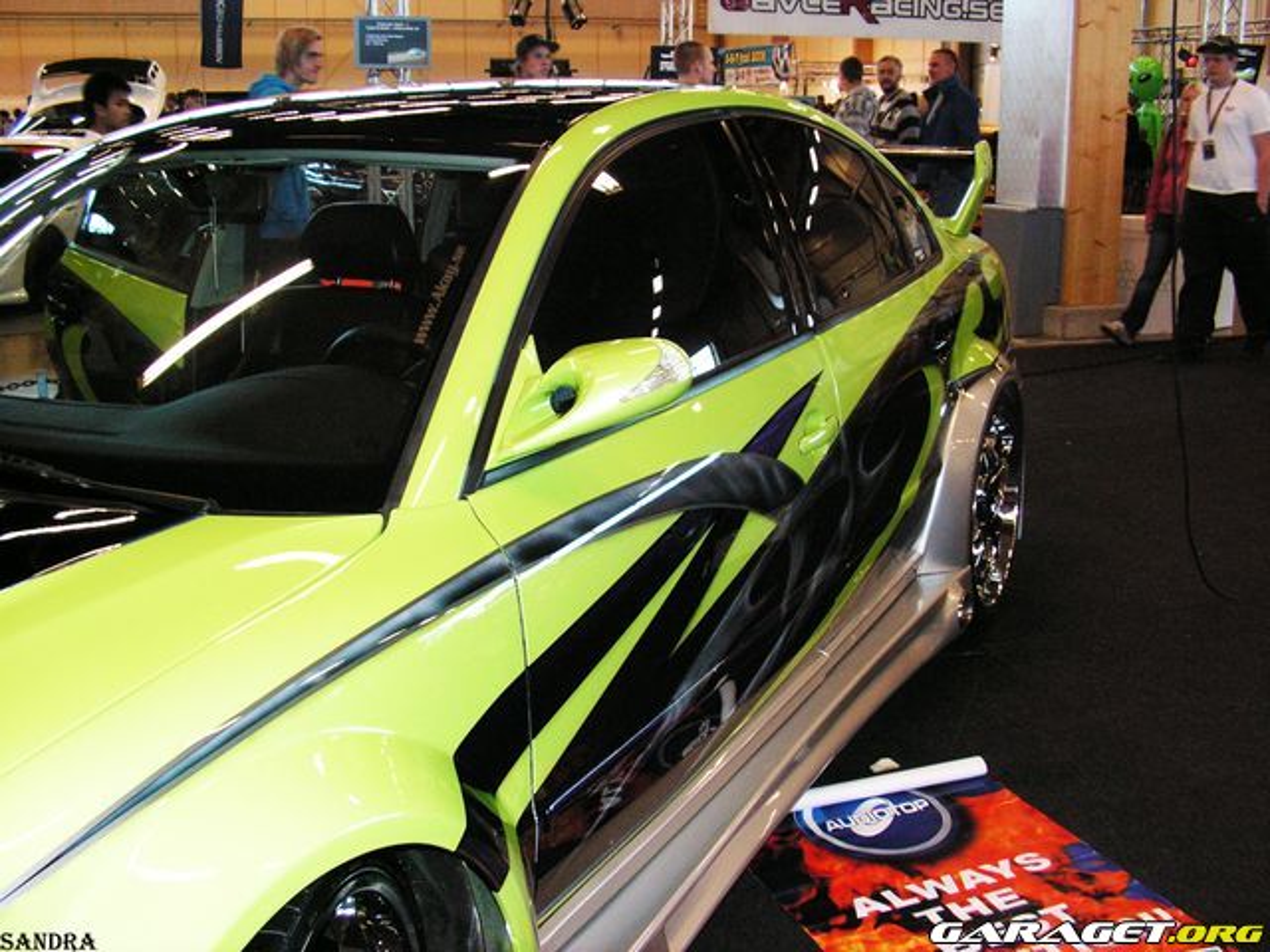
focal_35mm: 36
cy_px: 476
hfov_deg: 51.4
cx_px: 635
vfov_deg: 39.7
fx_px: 1321
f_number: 3.2
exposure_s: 1/40
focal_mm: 6
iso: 160
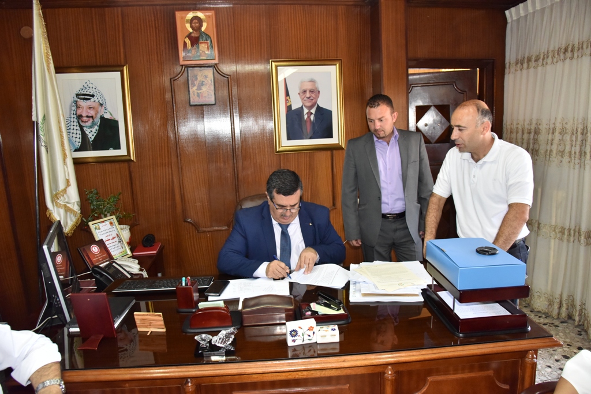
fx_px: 394
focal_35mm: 24
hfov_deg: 73.7
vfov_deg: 53.1
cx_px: 296
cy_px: 197
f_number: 7.1
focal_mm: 24
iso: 3200
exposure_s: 1/250
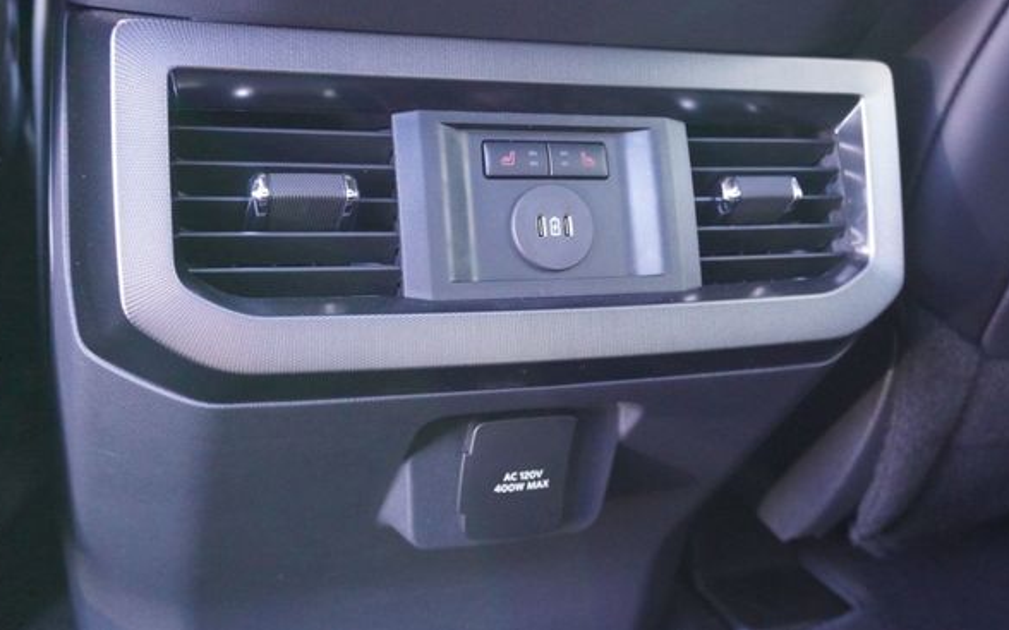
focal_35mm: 40
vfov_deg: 31.9
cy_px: 268
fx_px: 1100
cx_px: 523
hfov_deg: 49.3
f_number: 4.5
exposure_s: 1/160
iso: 5000
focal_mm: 24
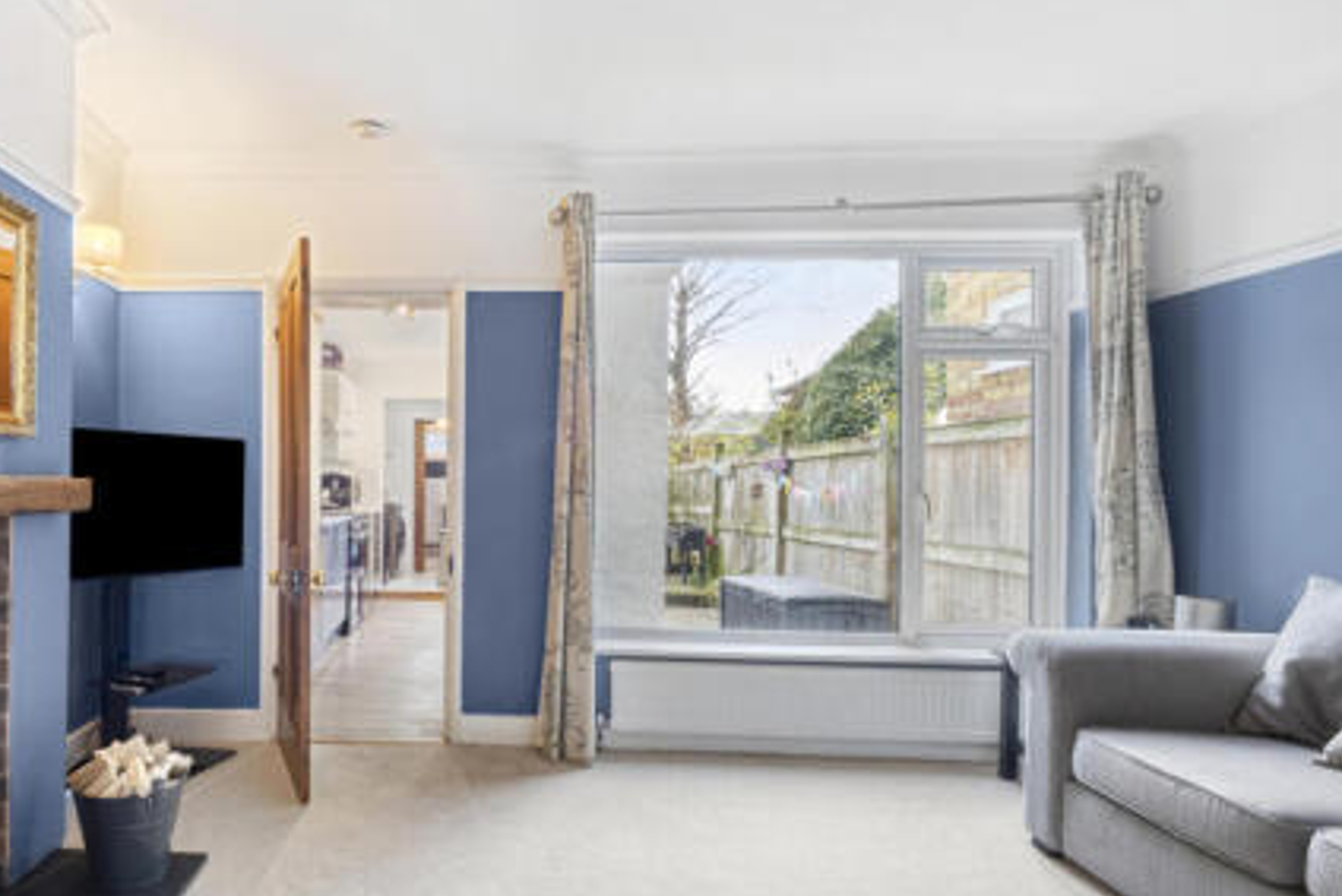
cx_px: 451
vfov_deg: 61.9
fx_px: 746
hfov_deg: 81.2
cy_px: 476
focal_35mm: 20
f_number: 8
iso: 100
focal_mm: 7
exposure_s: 1/2
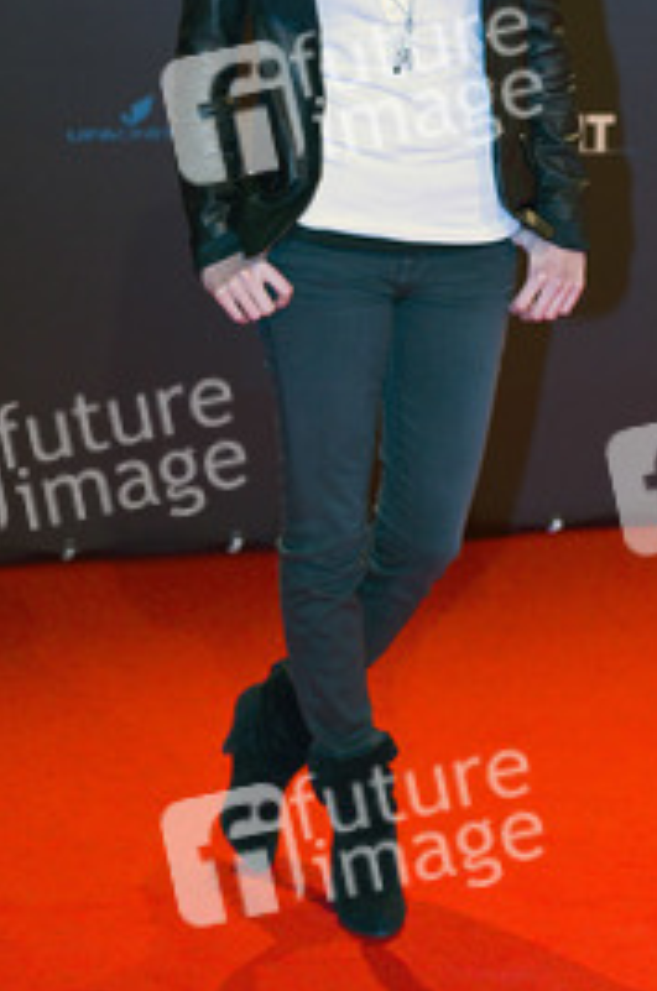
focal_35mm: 120
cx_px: 460
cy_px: 282
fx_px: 3298
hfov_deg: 11.4
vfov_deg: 17.0
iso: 1600
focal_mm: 80
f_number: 5.6
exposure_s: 1/200
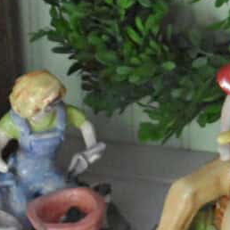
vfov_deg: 9.5
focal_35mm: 182
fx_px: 1368
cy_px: -54
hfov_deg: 9.6
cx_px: 97
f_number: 4.8
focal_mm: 36
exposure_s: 1/60
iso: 7200
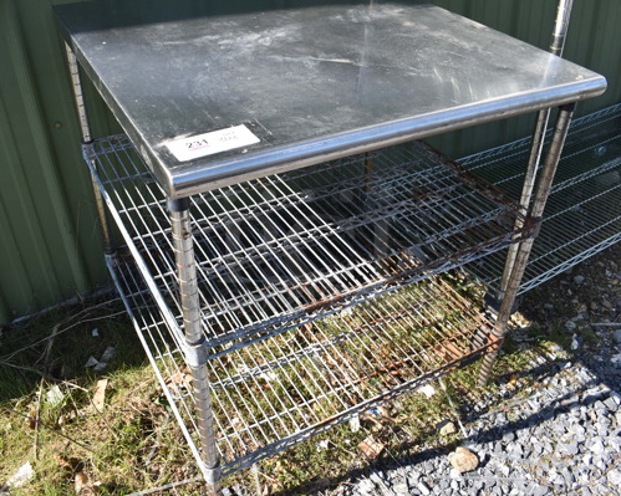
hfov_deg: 57.2
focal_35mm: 31
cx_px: 307
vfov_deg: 47.1
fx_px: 570
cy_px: 246
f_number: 7.1
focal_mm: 18
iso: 200
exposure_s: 1/320
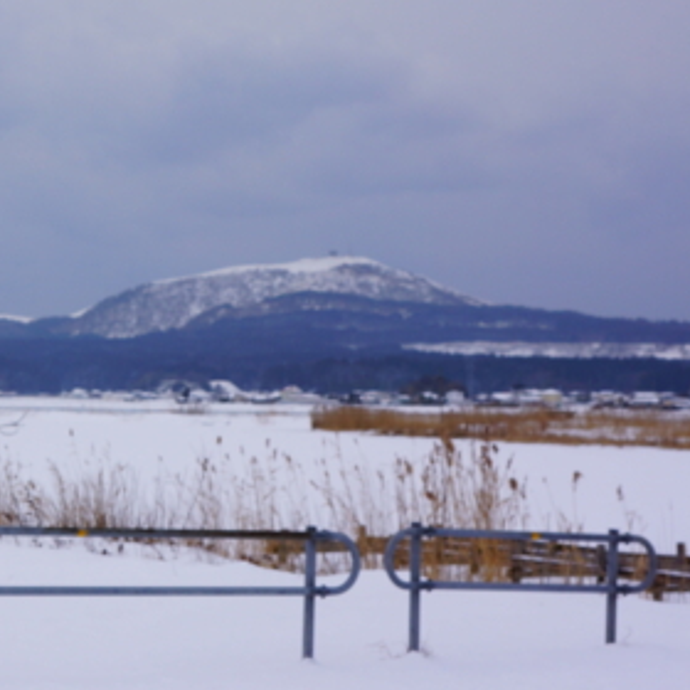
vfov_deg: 17.8
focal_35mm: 97
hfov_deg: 17.5
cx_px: -5
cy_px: 198
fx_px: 2188
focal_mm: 27
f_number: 8
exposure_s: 1/400
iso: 100
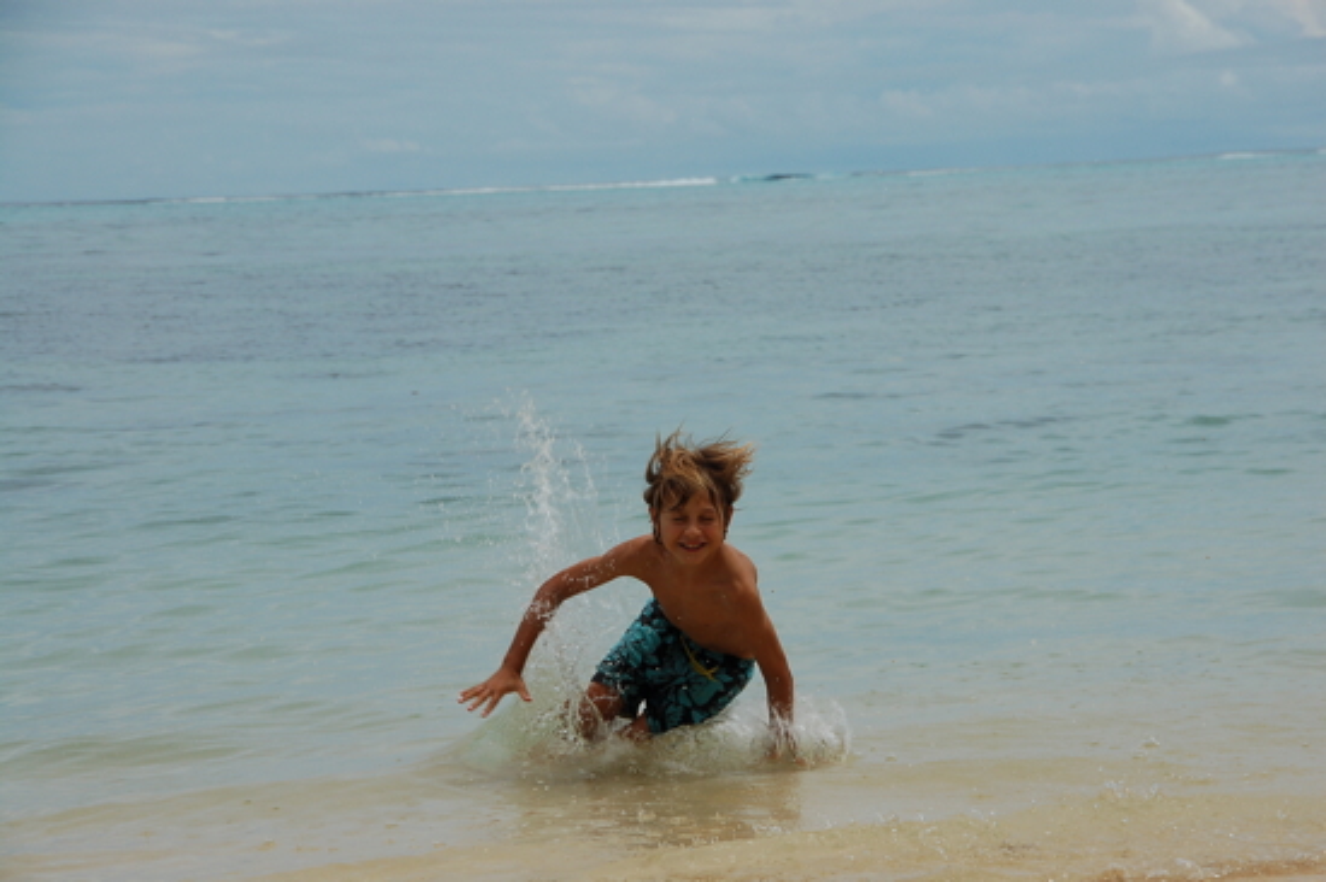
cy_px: 441
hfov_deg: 14.9
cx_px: 663
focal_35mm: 138
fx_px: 5080
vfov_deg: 9.9
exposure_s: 1/1000
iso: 200
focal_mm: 92
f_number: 8
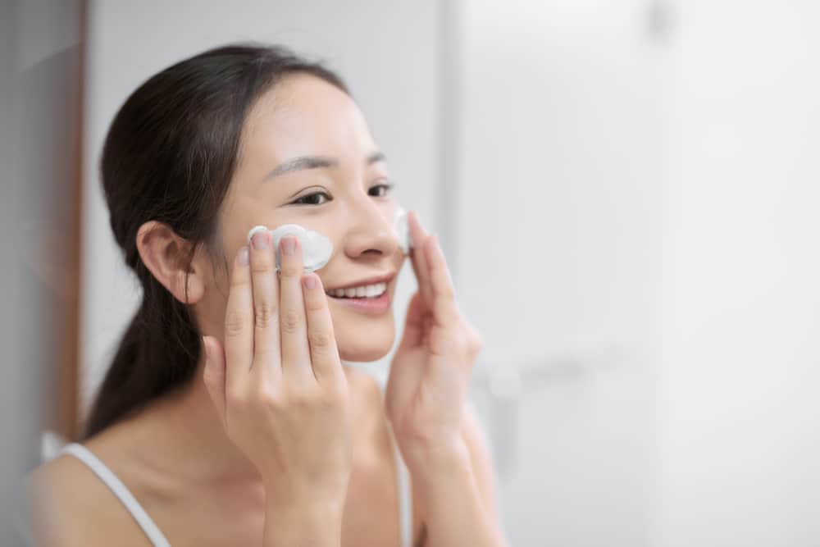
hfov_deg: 39.6
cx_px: 410
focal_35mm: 50
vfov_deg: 27.0
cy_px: 274
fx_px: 1139
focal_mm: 50
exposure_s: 1/160
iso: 200
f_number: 1.8
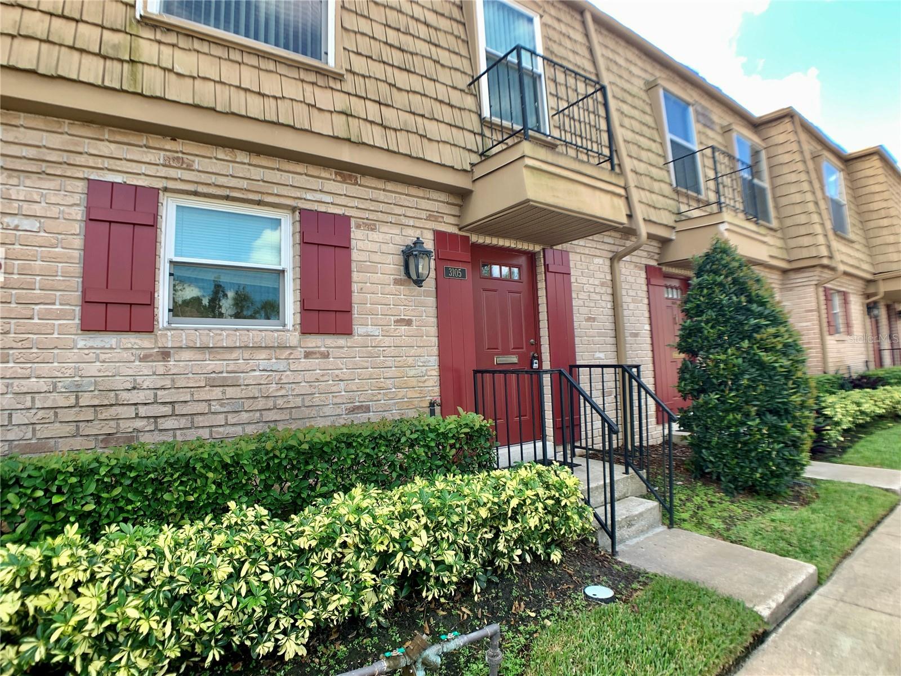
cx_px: 450
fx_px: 677
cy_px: 338
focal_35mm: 26
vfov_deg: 53.1
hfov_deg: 67.3
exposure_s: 1/287
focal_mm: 4.25
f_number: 1.8
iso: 25
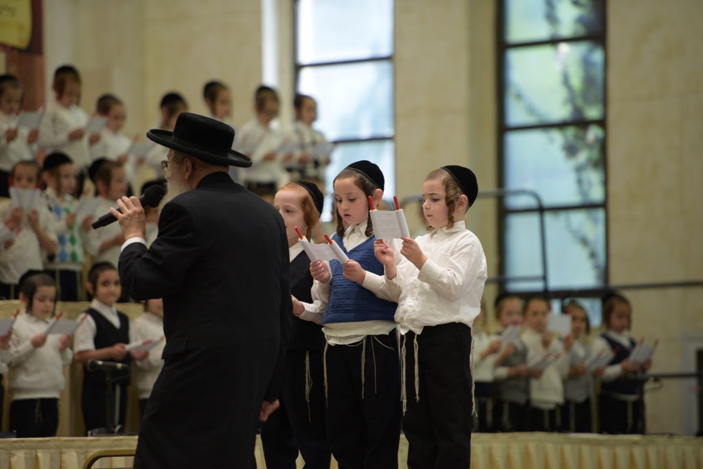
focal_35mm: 200
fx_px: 3906
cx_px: 352
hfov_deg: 10.3
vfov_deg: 6.9
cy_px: 234
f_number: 2.8
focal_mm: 200
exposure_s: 1/125
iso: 500
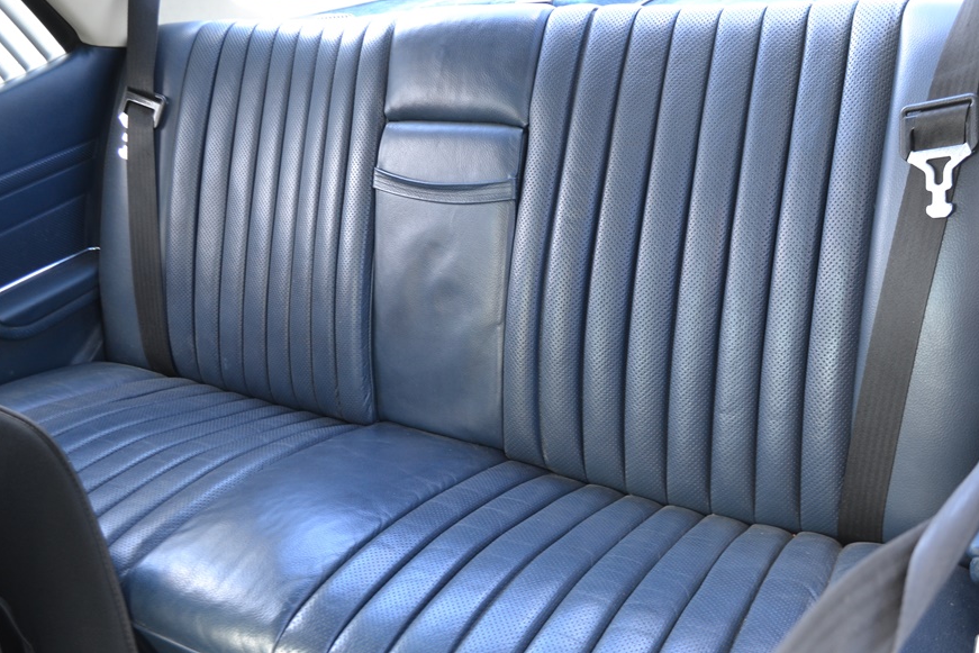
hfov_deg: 60.2
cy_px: 346
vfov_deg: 42.3
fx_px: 843
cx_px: 537
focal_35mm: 31
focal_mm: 18
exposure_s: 1/25
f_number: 3.5
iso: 400
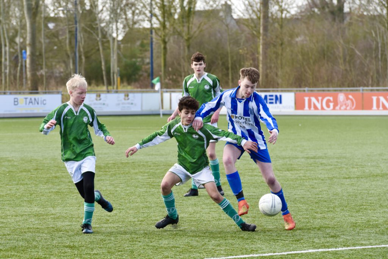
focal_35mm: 200
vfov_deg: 6.9
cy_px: 130
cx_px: 194
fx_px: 2156
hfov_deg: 10.3
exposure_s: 1/800
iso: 800
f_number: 7.1
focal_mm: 200
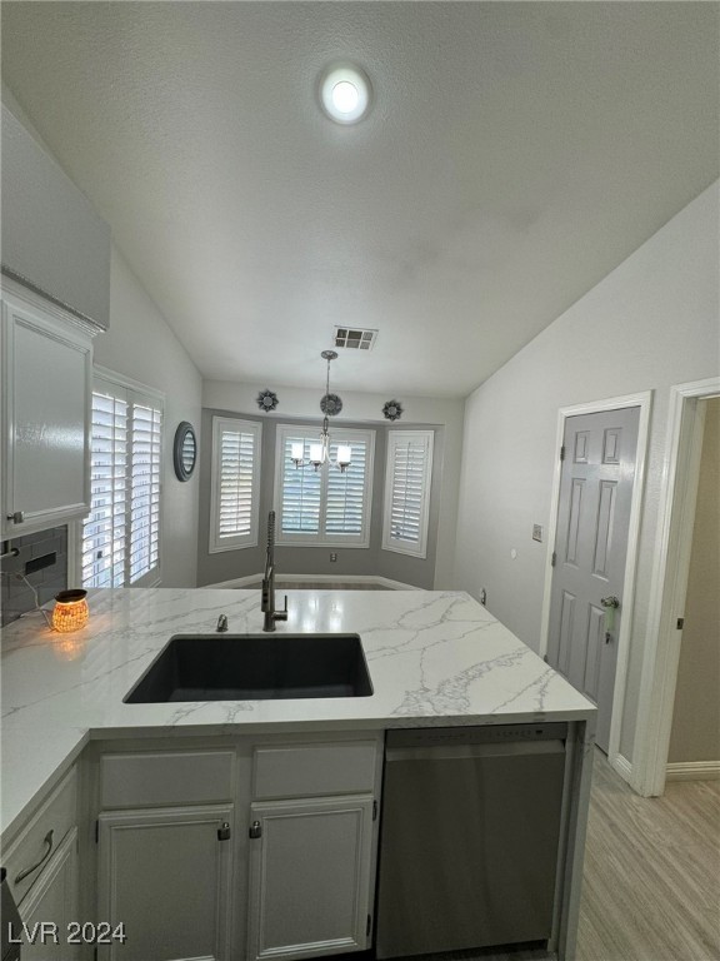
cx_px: 360
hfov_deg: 85.7
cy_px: 480
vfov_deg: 102.1
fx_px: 388
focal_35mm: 14
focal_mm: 2.22
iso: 80
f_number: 2.2
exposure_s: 1/120
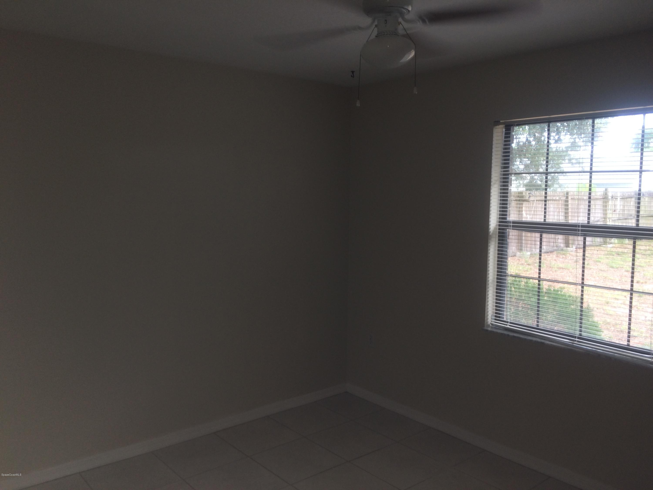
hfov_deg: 61.7
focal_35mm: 29
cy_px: 245
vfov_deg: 48.2
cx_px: 326
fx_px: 547
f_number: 2.2
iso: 32
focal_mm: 4.15
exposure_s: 1/35
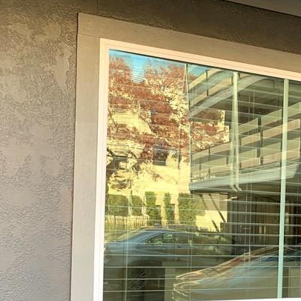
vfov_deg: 28.8
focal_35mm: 58
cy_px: 248
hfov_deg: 27.3
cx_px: 323
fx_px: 571
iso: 32
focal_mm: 4.25
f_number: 1.8
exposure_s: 1/122
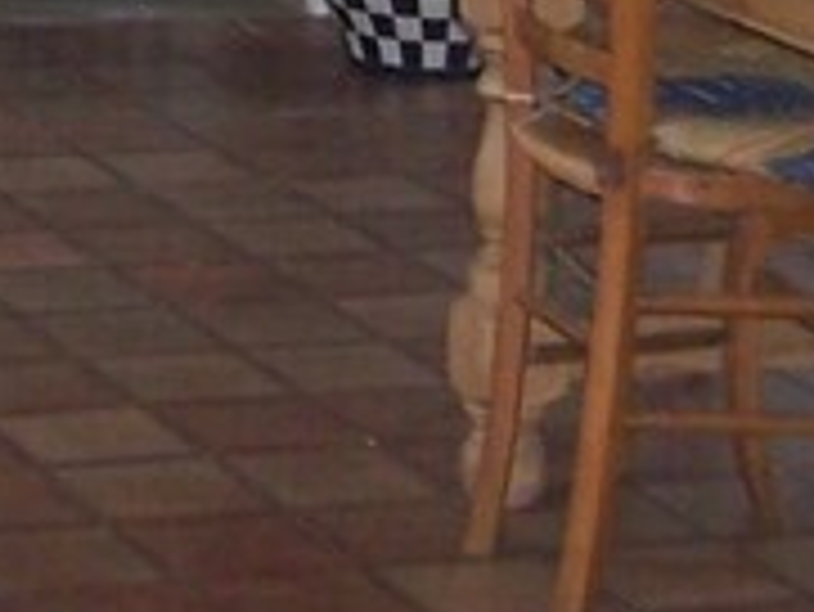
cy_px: -382
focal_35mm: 192
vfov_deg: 7.6
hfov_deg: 10.2
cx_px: -99
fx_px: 4518
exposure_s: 1/60
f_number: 2.7
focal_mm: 5.6
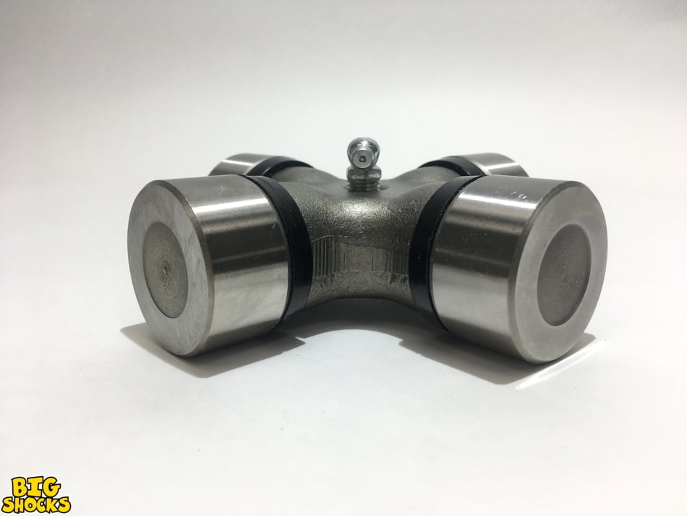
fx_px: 576
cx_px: 344
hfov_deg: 61.6
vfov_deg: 48.2
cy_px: 258
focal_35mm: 29
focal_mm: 4.15
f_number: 2.2
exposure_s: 1/120
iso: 32
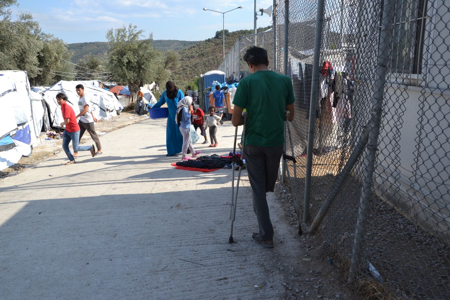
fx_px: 394
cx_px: 225
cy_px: 150
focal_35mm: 32
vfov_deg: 41.7
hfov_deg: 59.5
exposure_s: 1/1250
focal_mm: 21
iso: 400
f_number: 5.6
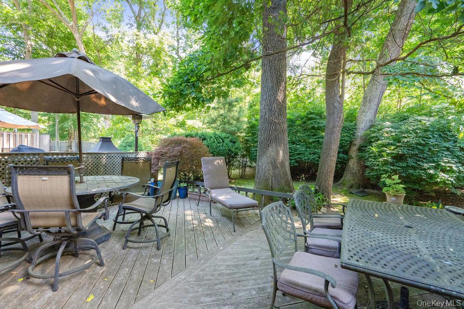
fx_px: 206
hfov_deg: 96.7
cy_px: 154
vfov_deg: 73.8
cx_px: 232
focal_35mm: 16
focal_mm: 16
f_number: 7.1
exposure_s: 1/250
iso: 6400
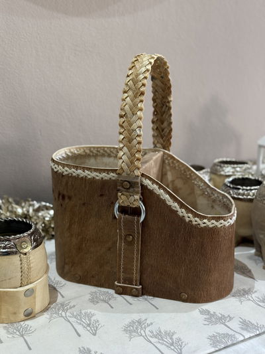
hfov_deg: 30.3
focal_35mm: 48
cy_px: 177
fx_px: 490
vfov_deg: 39.6
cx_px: 132
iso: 125
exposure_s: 1/68
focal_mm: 6.76
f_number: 1.78
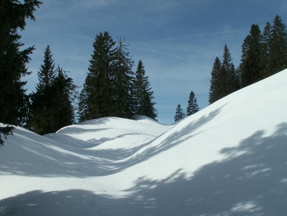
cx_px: 144
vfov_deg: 40.7
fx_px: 290
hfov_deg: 52.6
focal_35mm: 35
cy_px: 108
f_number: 8
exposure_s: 1/400
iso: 50
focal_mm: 5.86
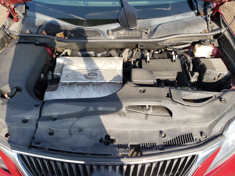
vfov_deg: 53.1
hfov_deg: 67.3
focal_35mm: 26
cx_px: 118
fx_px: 177
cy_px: 88
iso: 50
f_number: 1.5
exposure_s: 1/556
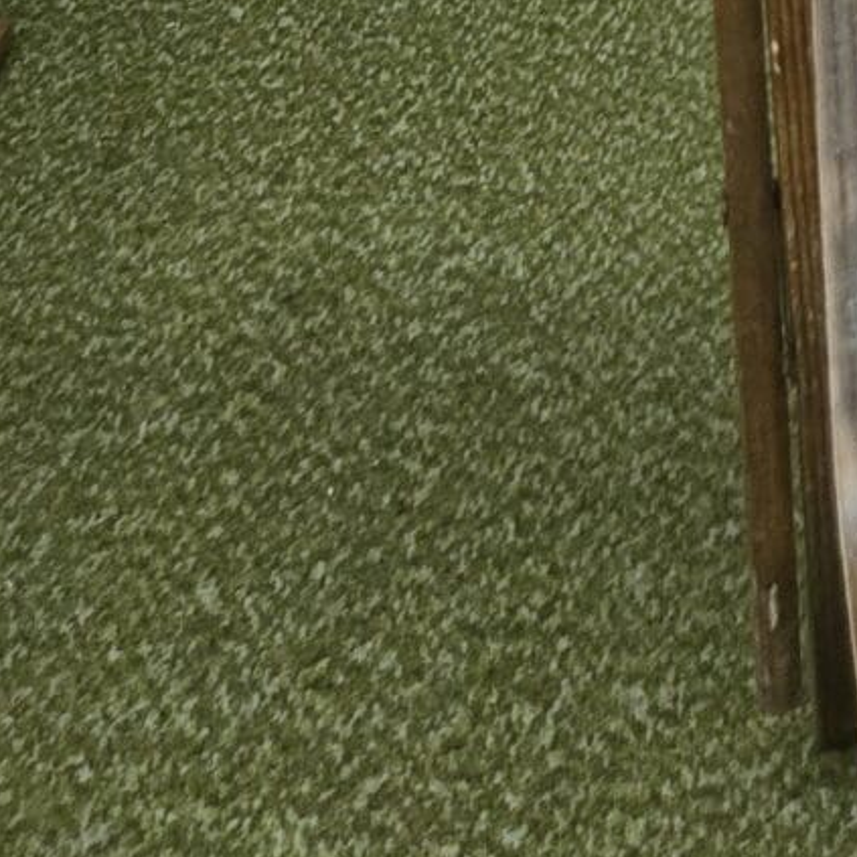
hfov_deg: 13.4
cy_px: -1364
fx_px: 3445
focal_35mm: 123
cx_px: 1258
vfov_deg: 11.2
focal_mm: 5.4
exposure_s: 1/120
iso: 500
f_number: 1.8
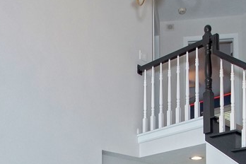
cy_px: 229
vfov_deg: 22.6
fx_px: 352
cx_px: 118
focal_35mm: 52
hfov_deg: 38.5
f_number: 4.5
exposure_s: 1/125
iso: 500
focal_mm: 11
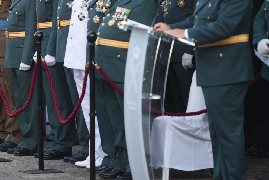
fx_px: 2228
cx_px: 66
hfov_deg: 6.9
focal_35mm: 298
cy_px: 49
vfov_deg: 4.6
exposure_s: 1/160
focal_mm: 185
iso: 140
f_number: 4
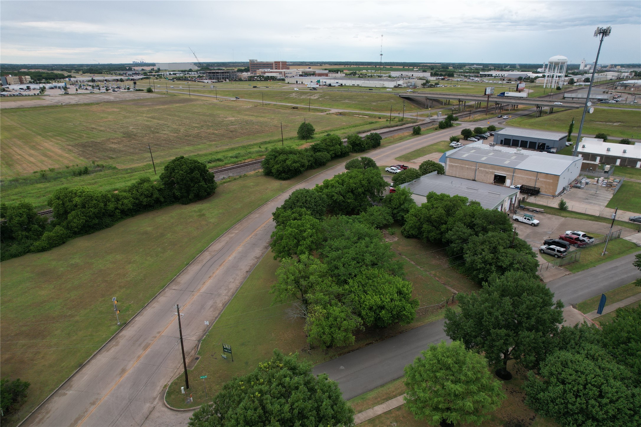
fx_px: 392
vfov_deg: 57.2
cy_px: 214
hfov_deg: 78.6
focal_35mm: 22
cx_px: 320
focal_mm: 8.38
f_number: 2.8
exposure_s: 1/640
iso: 110
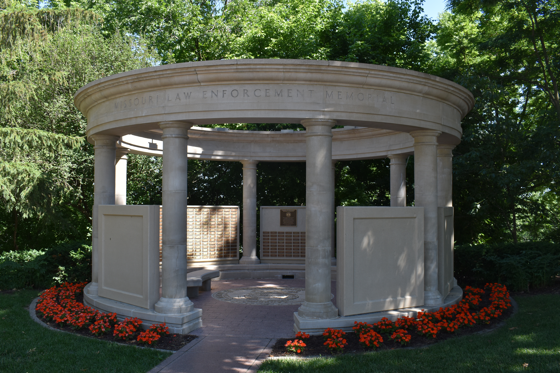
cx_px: 273
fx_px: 498
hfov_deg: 58.7
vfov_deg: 41.1
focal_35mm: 32
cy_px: 189
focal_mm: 20
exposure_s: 1/250
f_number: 6.3
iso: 200
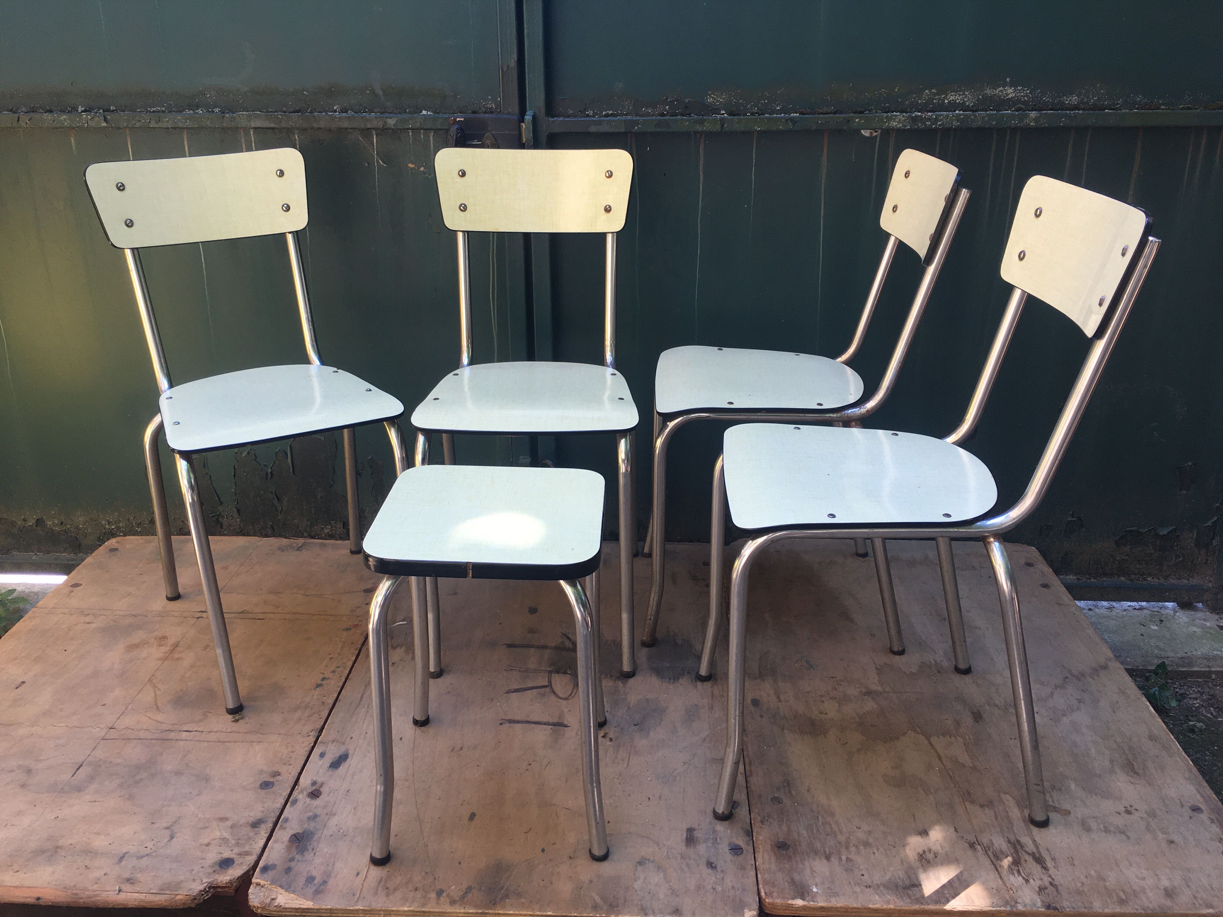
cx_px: 612
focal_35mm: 29
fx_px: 1025
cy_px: 458
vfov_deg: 48.2
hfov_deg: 61.7
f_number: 2.2
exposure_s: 1/100
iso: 25
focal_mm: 4.15
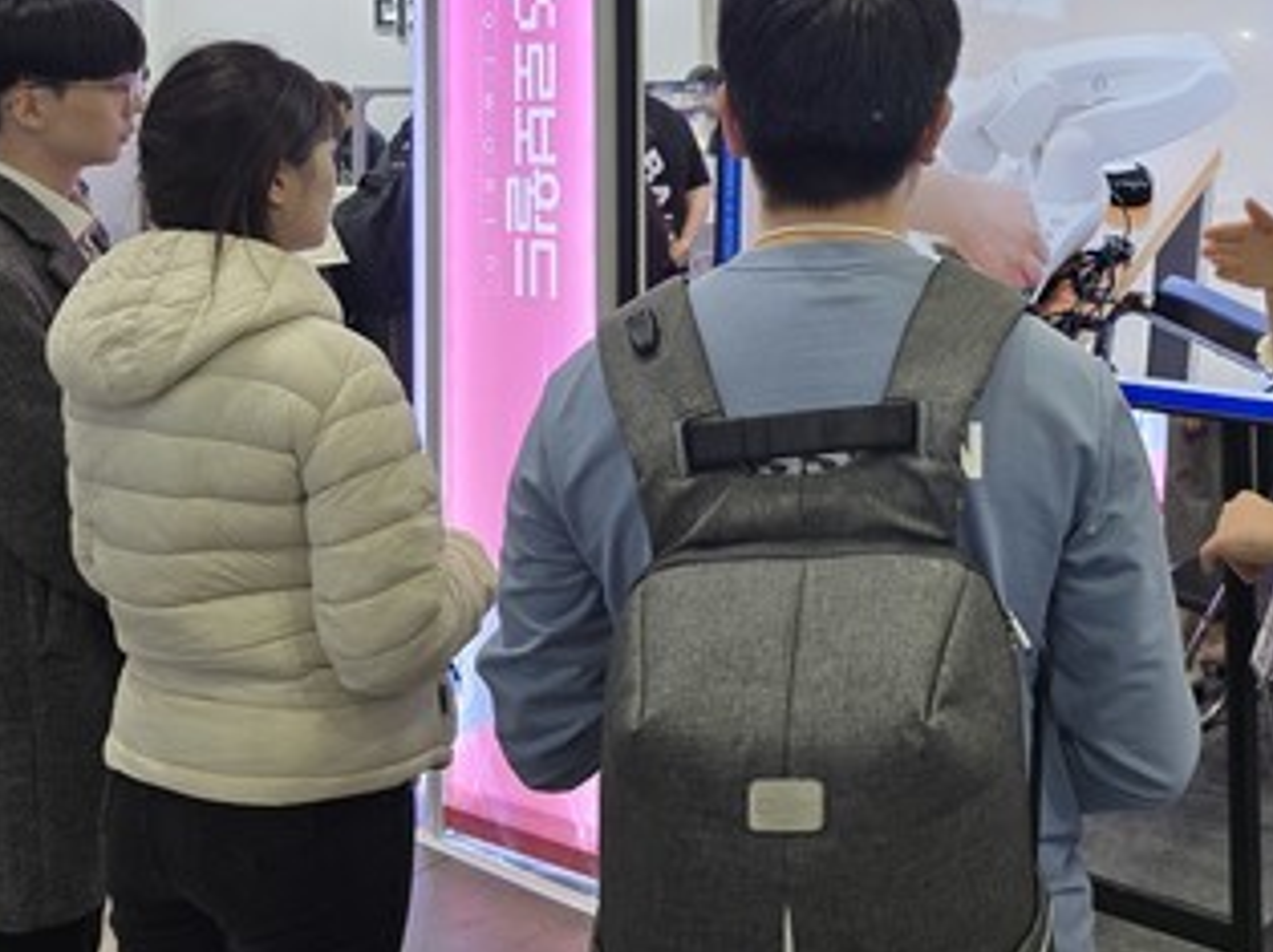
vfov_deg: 31.1
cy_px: 65
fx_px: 1617
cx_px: 908
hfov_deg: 42.0
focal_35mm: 44
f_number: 1.7
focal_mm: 6.3
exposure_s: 1/120
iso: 100
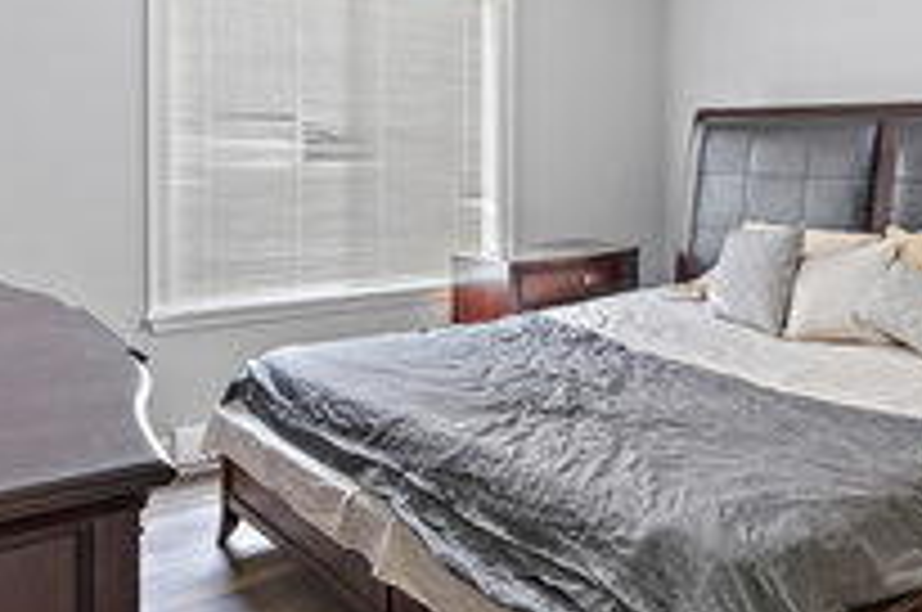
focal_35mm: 34
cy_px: 130
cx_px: 596
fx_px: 869
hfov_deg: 55.0
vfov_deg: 37.5
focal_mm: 16
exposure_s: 1.3
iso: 320
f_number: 7.1
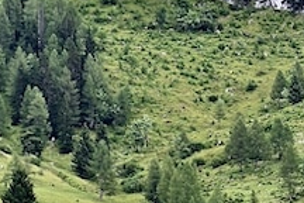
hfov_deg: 6.7
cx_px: 643
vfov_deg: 4.7
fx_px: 2482
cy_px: 9
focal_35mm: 294
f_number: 3.5
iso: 100
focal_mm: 62
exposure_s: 1/100
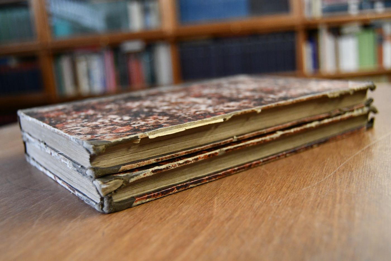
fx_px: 424
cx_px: 196
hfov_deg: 49.6
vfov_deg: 34.2
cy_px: 130
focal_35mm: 39
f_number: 4
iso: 2000
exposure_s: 1/125
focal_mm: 26
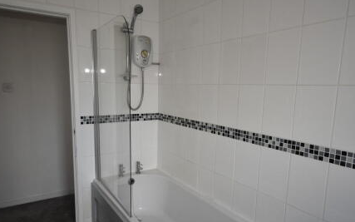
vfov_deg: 48.2
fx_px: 247
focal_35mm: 26
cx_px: 175
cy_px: 123
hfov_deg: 71.3
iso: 900
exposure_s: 1/125
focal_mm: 15
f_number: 5
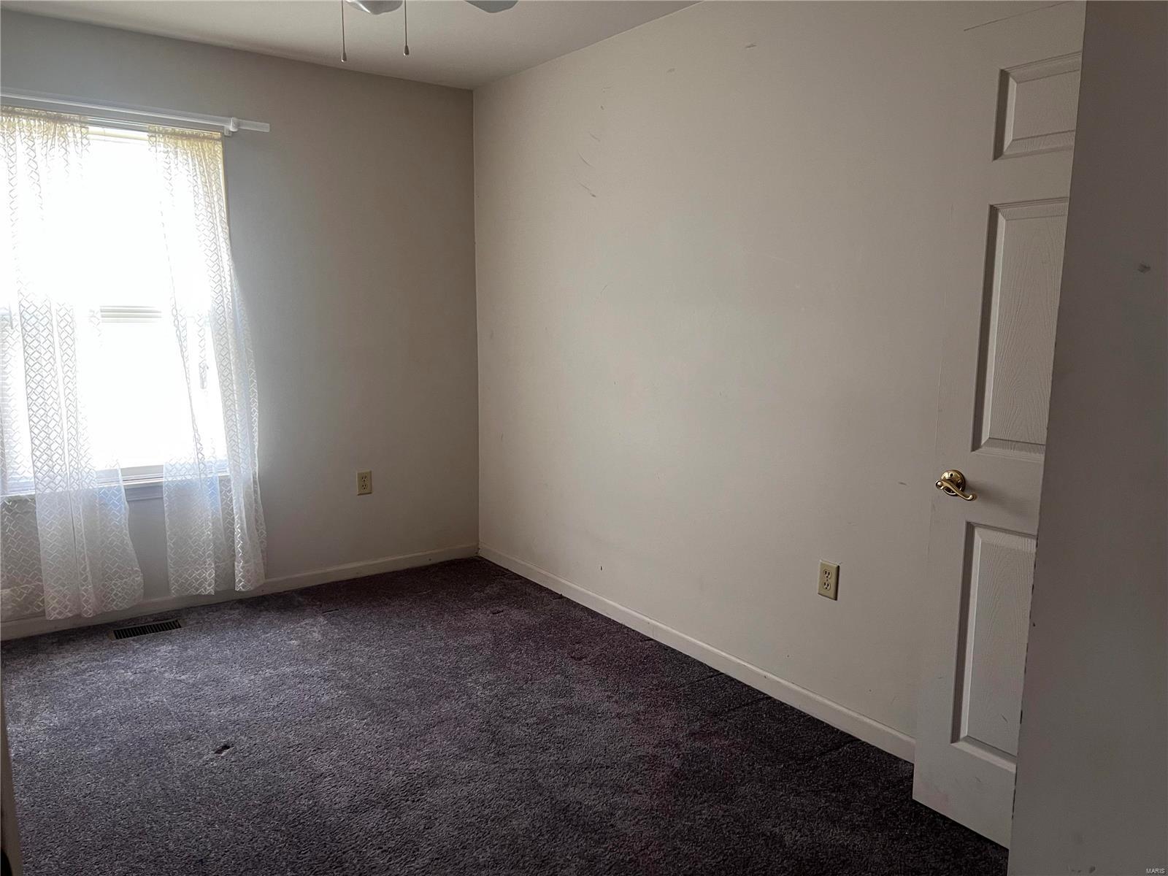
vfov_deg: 53.1
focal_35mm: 26
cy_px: 438
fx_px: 877
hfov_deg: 67.3
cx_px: 584
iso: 125
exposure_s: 1/61
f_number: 1.5
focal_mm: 5.7
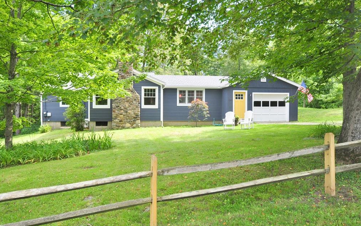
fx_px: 275
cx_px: 182
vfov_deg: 44.5
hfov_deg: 66.5
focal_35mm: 28
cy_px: 119
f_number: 9
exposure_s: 1/100
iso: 320
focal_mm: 18
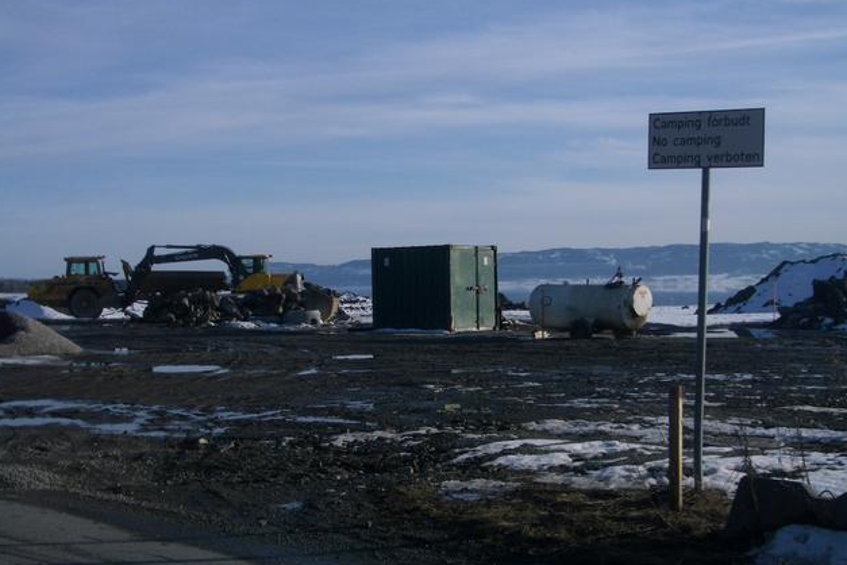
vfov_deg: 26.0
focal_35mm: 52
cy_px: 285
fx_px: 1223
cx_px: 426
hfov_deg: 38.2
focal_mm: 8.2
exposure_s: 1/500
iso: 50
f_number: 5
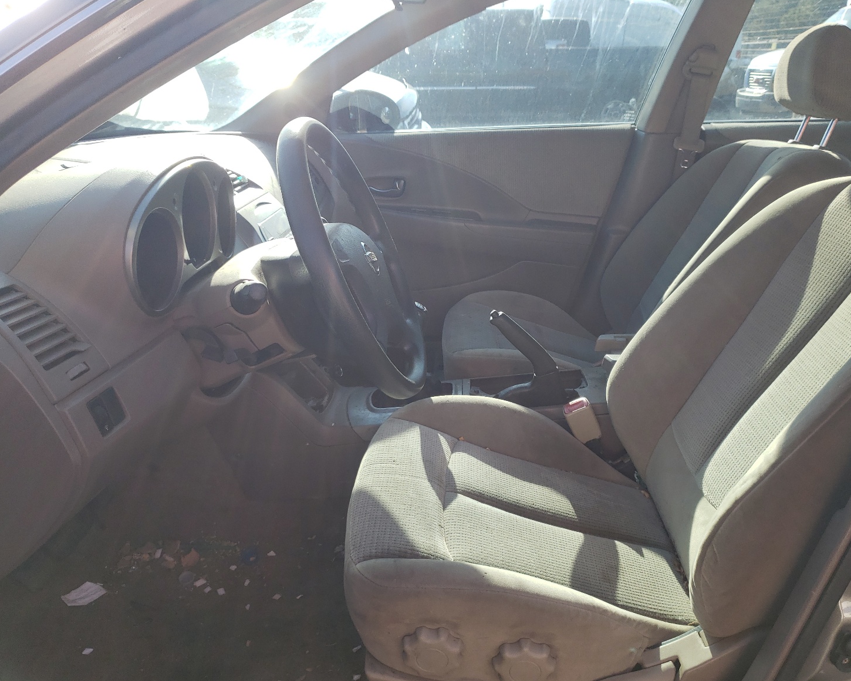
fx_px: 705
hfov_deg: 62.2
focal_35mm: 28
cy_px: 350
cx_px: 450
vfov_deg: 51.5
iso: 50
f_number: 1.5
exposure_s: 1/625
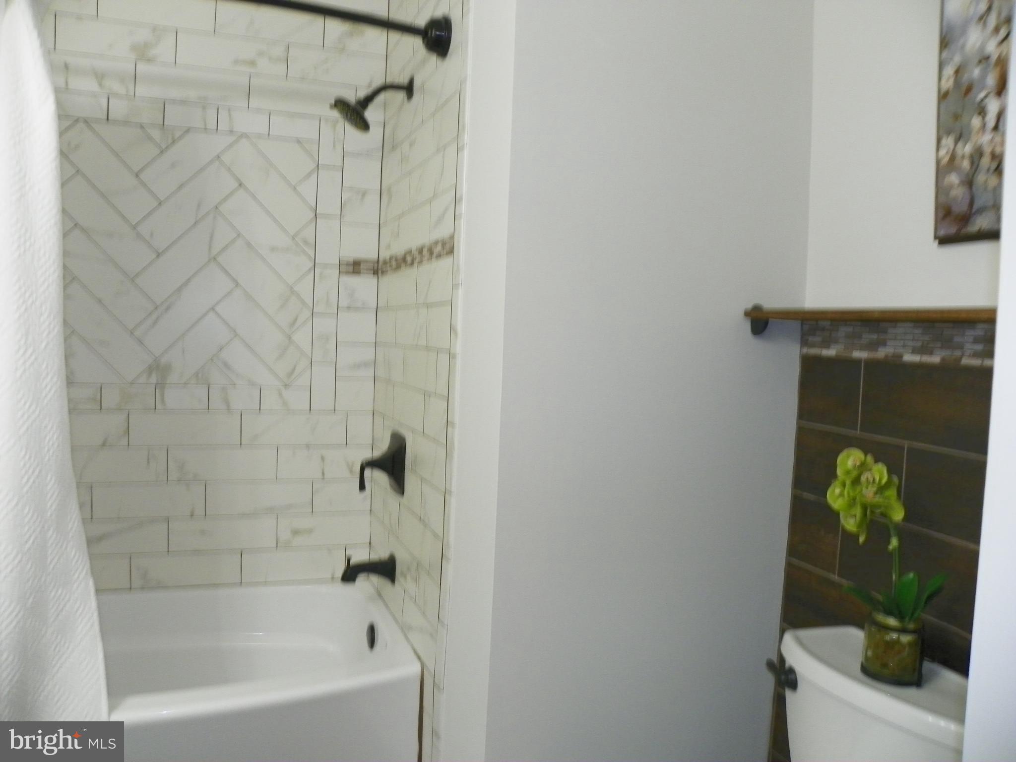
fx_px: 763
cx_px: 508
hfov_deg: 67.3
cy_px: 381
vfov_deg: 53.1
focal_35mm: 26
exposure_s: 1/30
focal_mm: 4.6
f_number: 2.8
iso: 200
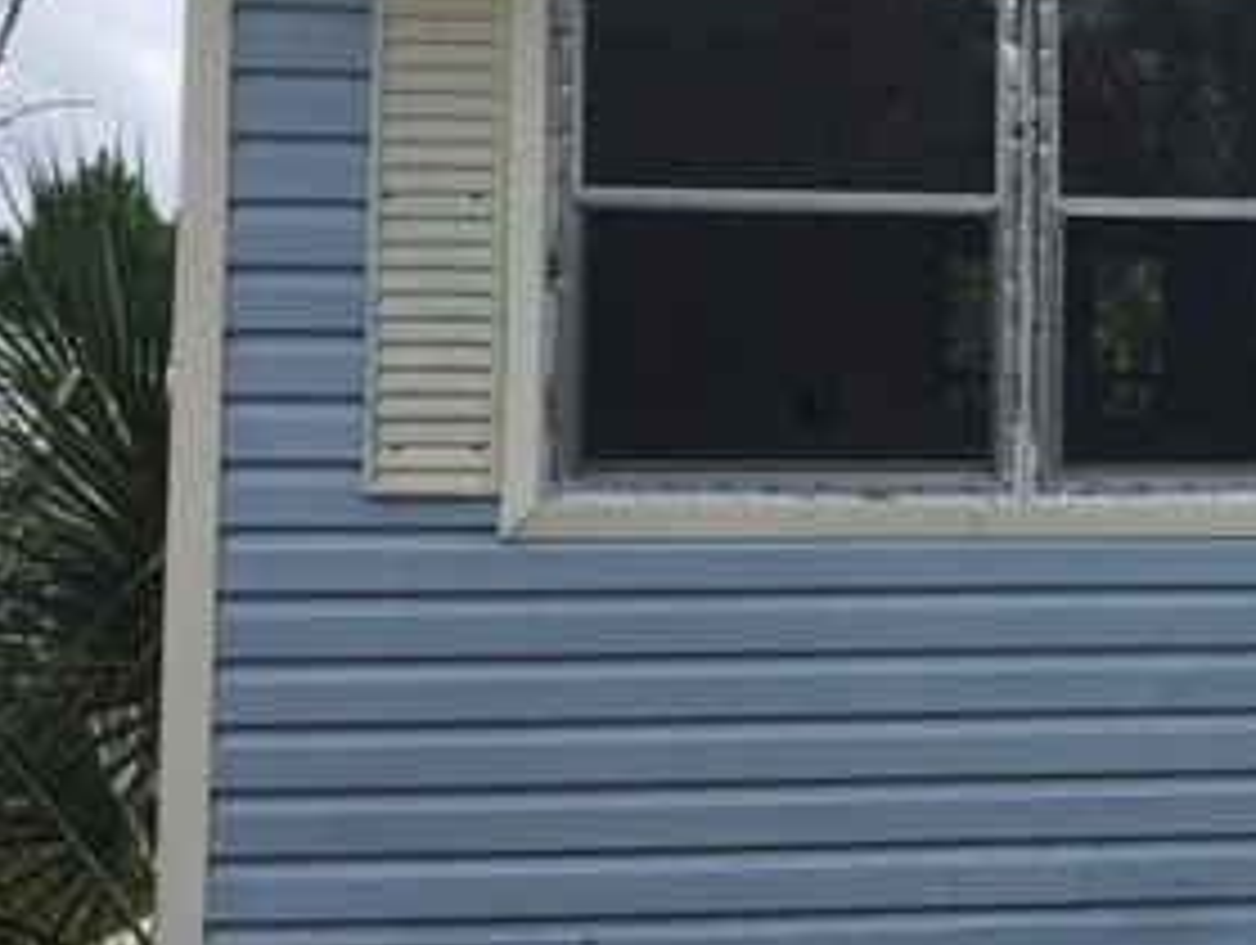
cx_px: 1427
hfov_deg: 25.2
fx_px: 2579
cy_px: 374
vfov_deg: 20.7
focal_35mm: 71
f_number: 2.4
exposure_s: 1/1597
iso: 25
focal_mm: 3.3
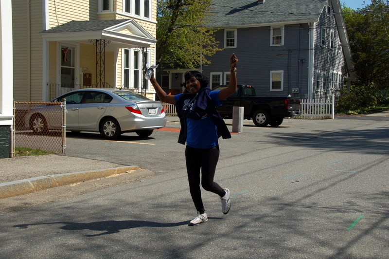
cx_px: 194
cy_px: 130
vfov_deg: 25.7
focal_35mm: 52
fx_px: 567
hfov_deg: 37.9
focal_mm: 35
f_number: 10
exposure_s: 1/400
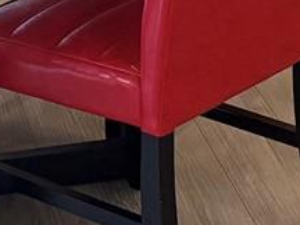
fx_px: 1543
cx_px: 518
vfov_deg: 7.6
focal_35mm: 178
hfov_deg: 10.5
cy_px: -375
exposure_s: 1/120
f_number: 1.78
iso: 320
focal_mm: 6.76
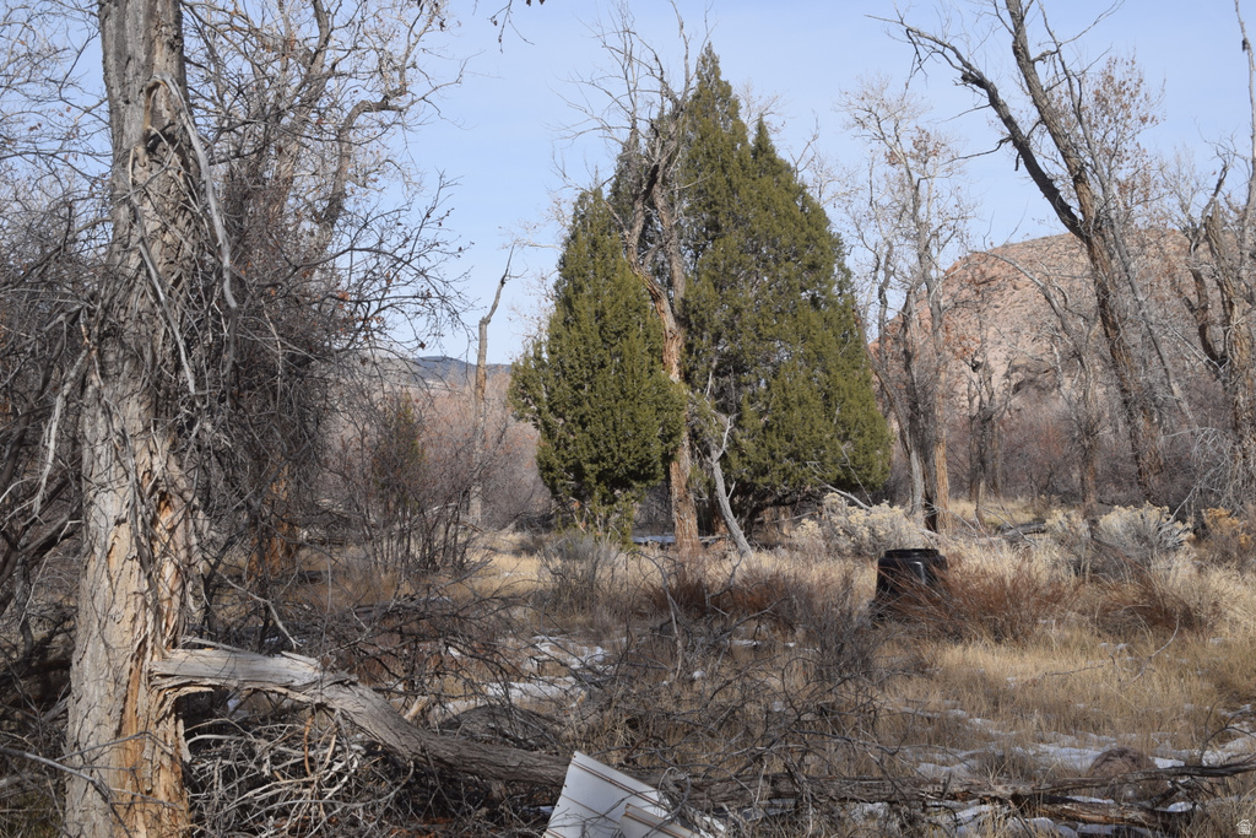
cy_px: 419
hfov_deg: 43.6
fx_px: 1570
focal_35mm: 45
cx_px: 628
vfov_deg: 29.9
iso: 100
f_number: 9
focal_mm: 30
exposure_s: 1/200
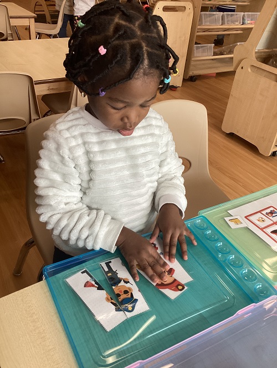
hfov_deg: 45.5
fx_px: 331
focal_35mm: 31
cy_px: 184
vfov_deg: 58.3
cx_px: 138
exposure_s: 1/60
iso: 64
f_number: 2.4
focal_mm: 3.3
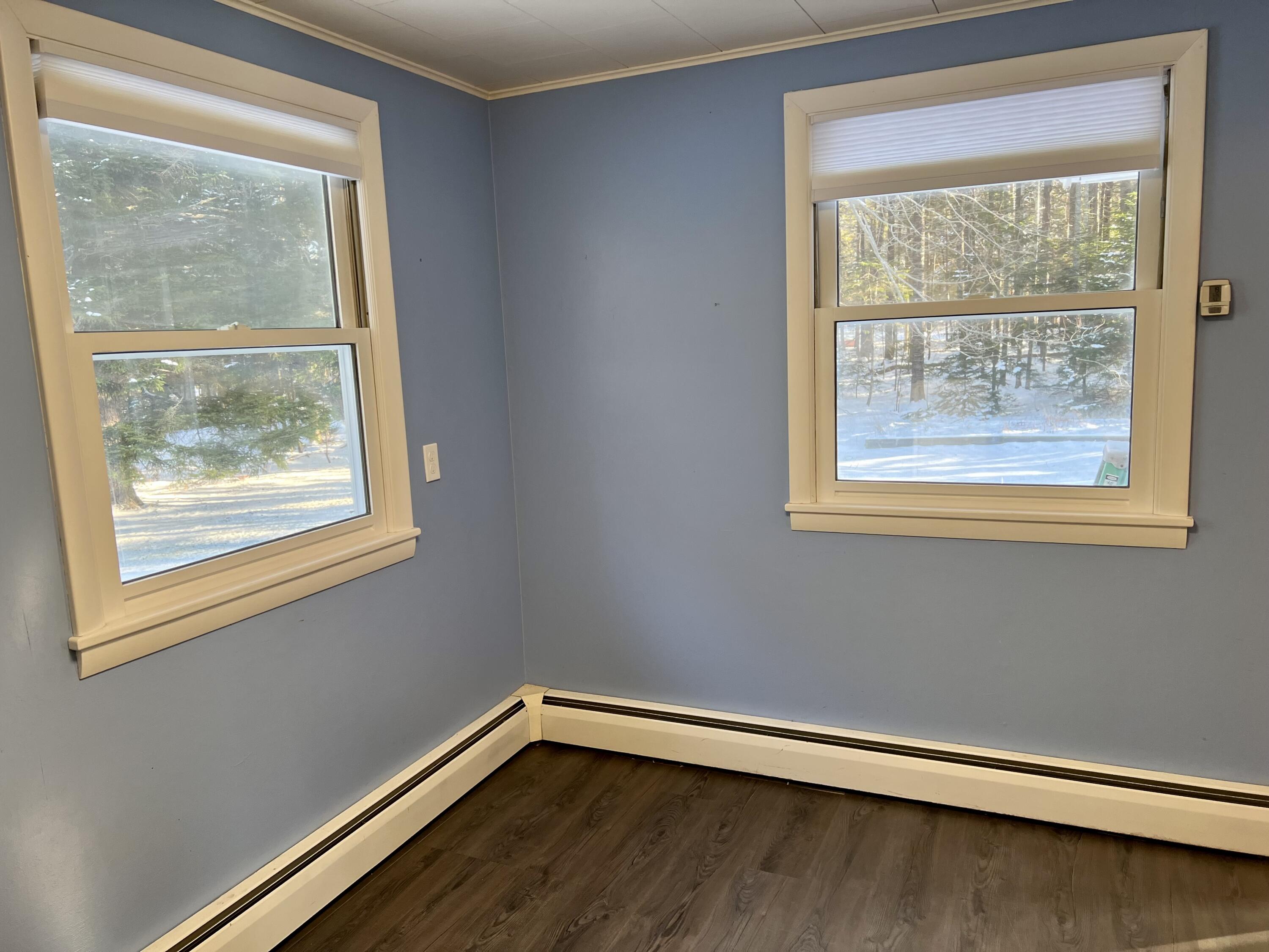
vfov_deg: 53.1
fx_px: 953
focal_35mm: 26
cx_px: 634
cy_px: 476
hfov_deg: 67.3
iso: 80
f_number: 1.5
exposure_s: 1/120
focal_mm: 5.7
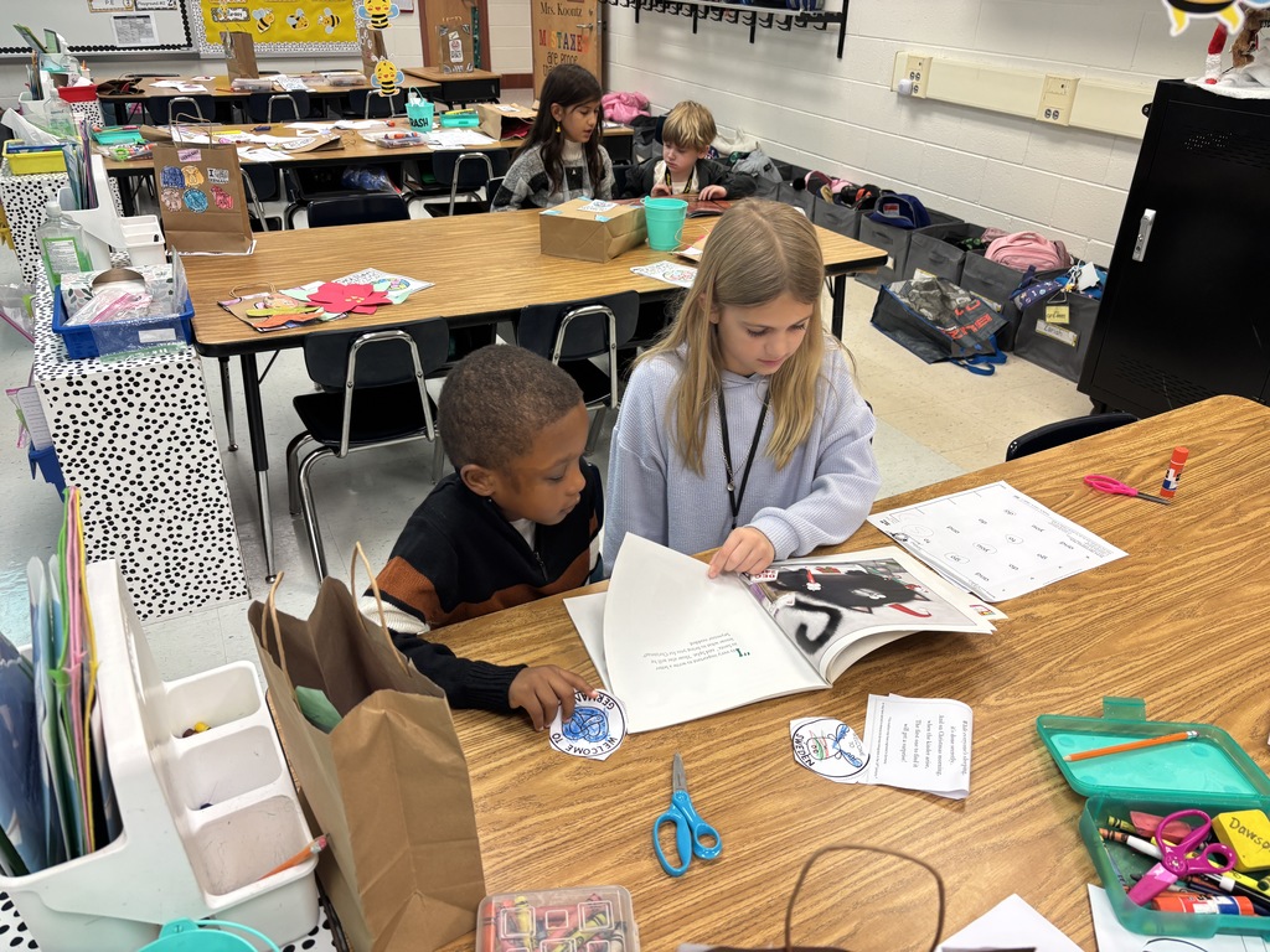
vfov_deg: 53.1
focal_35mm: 26
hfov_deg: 67.3
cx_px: 635
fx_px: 954
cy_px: 476
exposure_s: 1/60
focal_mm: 5.96
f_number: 1.6
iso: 100
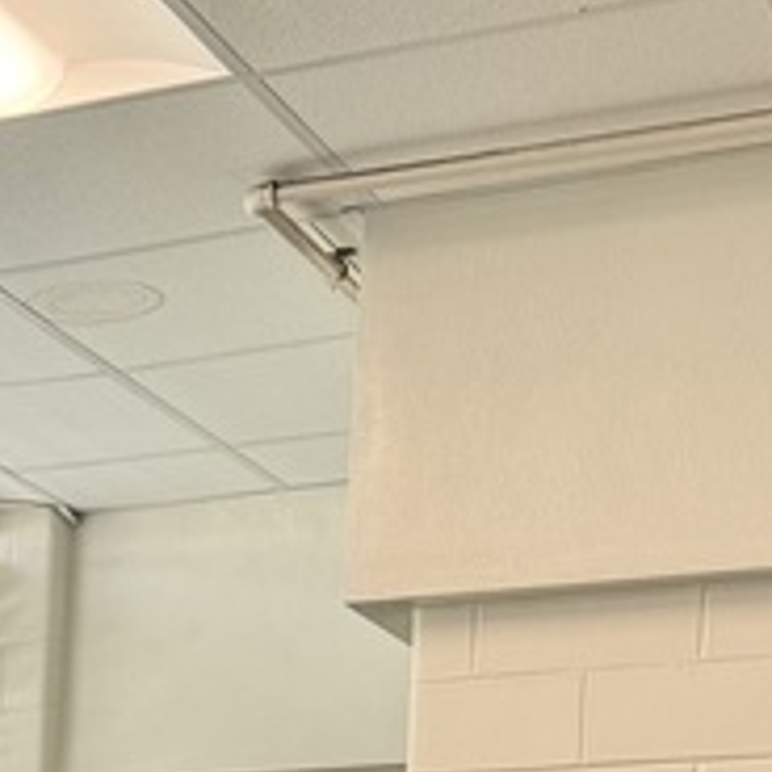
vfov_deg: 13.7
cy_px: 1351
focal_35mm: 115
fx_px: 2902
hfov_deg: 13.6
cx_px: -592
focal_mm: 6.76
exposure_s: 1/121
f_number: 1.78
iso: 50
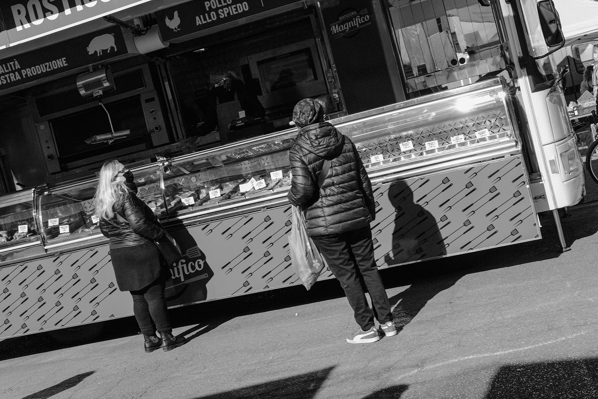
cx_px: 299
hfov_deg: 37.5
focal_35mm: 53
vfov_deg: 25.5
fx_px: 880
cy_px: 200
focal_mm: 35
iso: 200
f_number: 10
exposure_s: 1/250
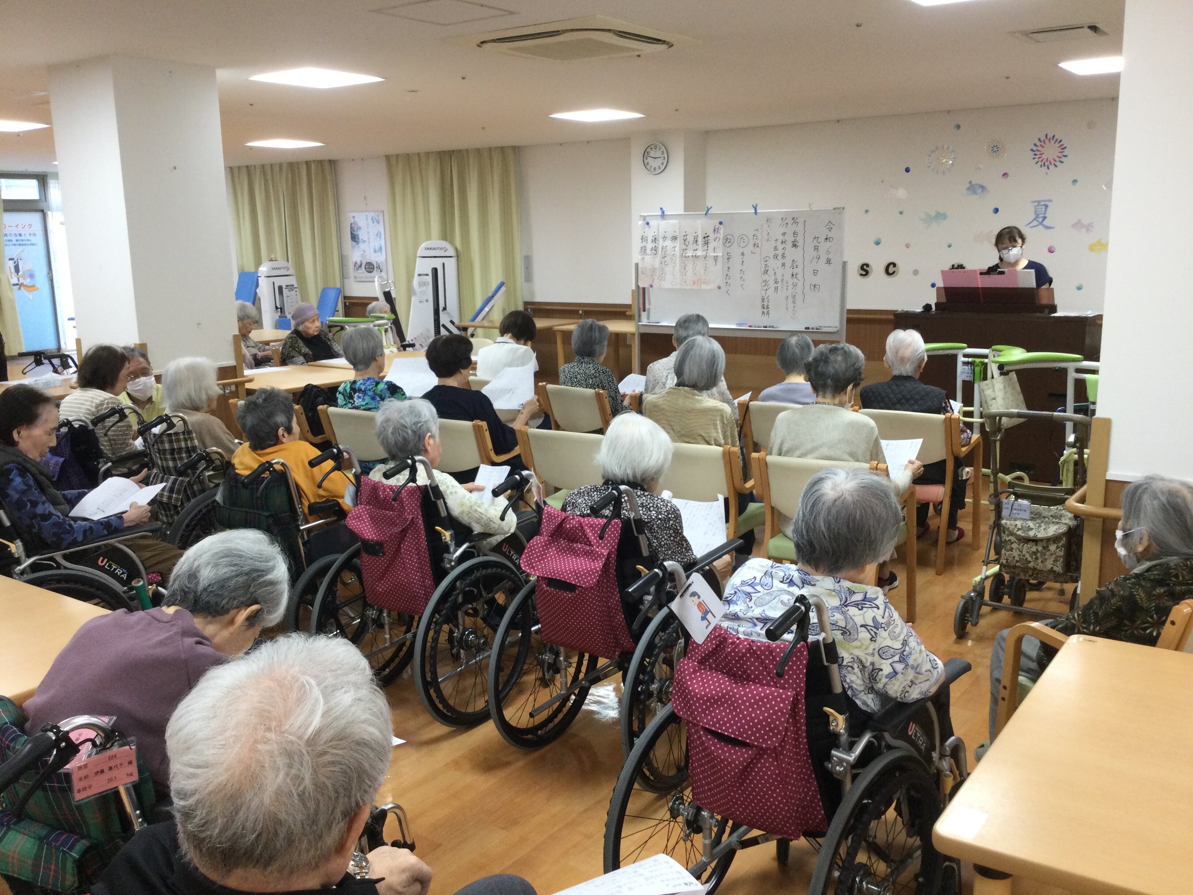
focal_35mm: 31
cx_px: 596
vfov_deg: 45.4
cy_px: 448
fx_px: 1068
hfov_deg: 58.4
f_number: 2.4
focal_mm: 3.3
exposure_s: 1/30
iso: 50
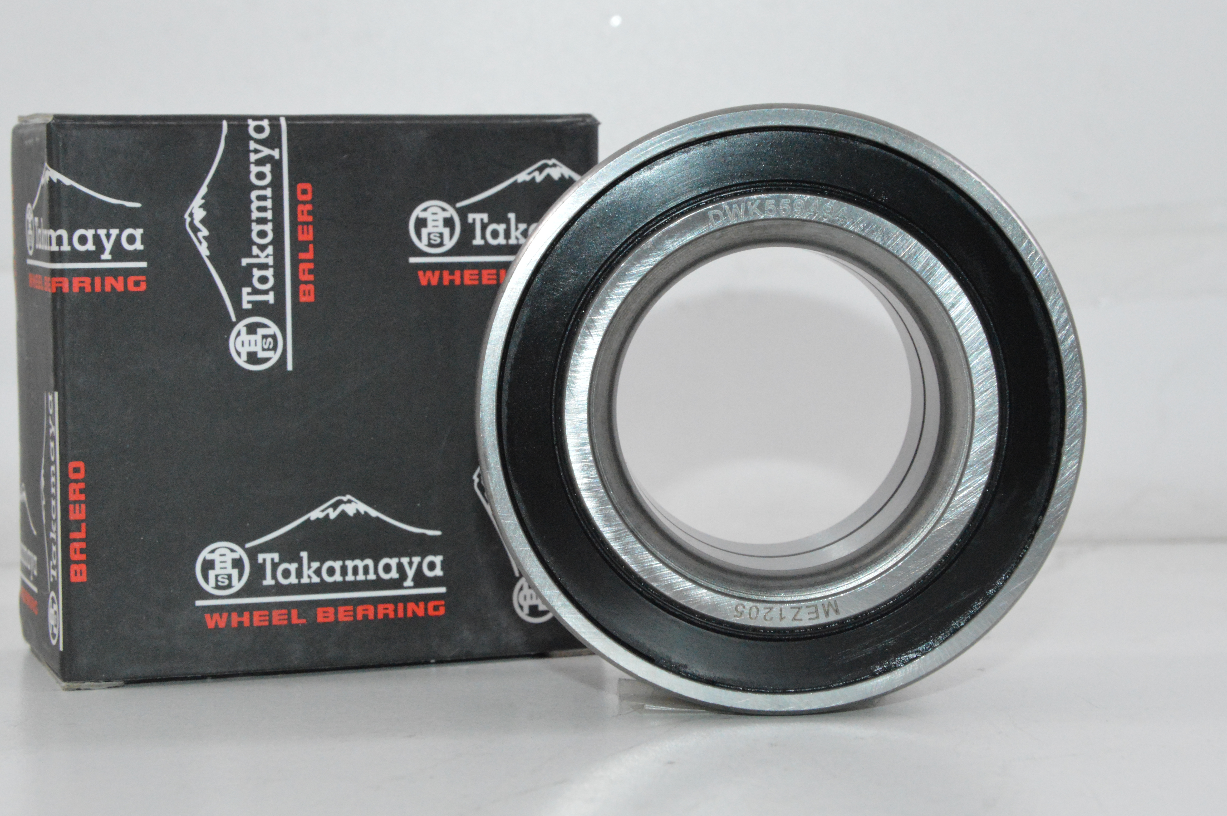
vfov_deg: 14.7
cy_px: 370
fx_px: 3167
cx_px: 609
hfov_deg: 21.9
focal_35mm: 93
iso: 3200
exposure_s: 1/125
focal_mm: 48
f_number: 11
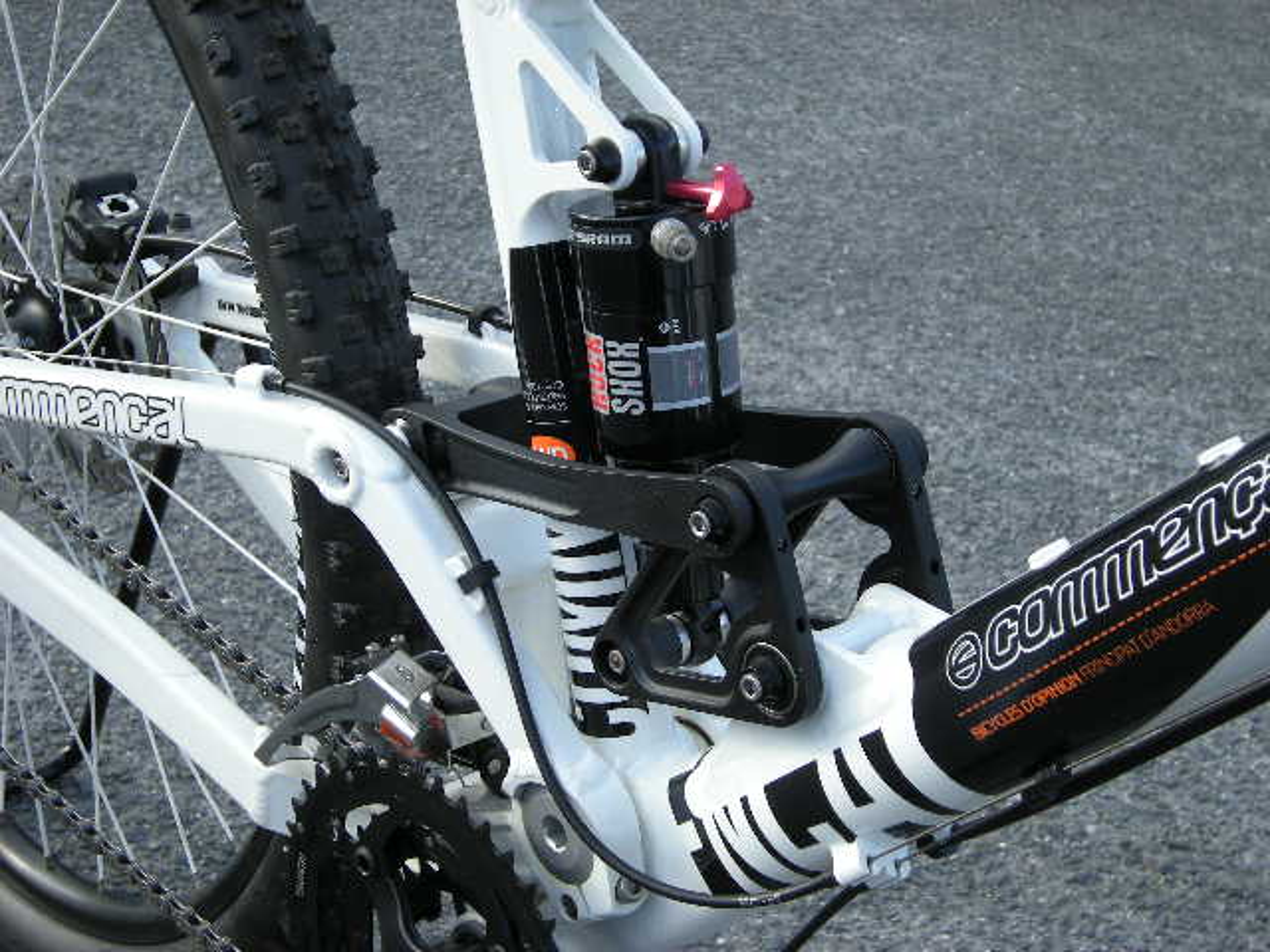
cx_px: 635
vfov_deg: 24.0
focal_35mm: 61
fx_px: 2238
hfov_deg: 31.7
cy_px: 476
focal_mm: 10.1
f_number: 4.1
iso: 82
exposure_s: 1/124
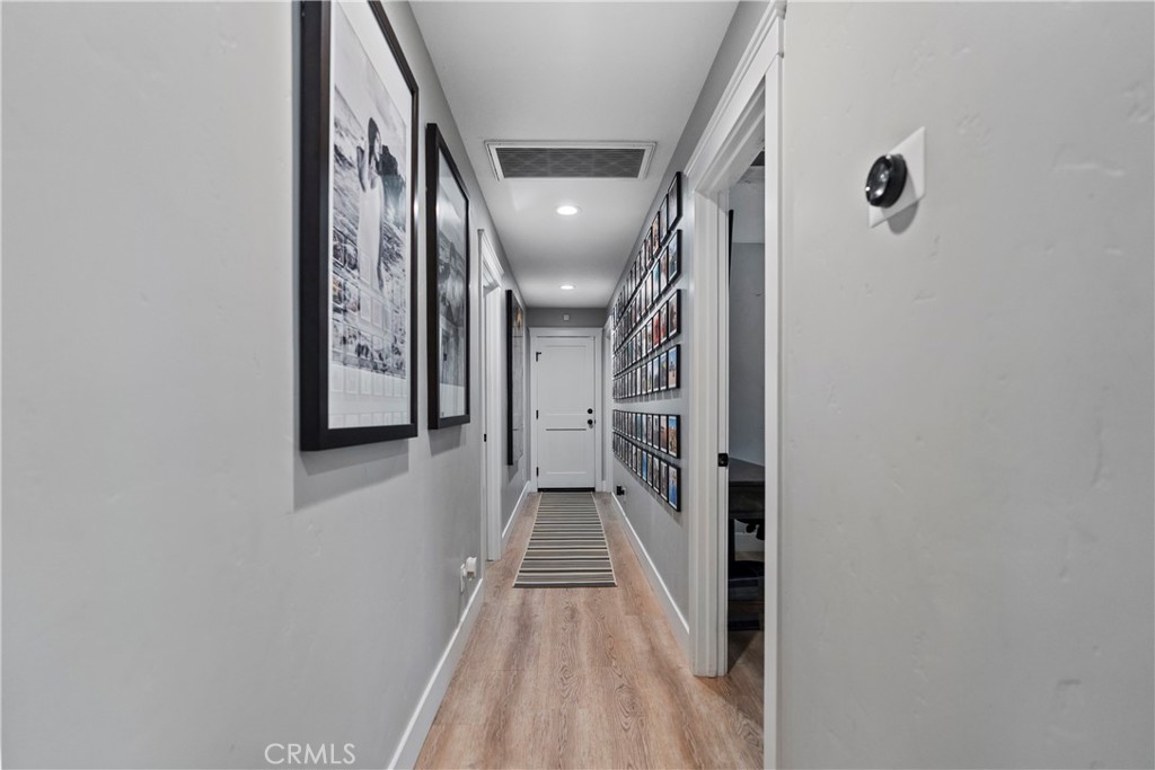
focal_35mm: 16
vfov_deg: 73.8
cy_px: 385
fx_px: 513
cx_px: 578
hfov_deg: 96.7
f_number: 2.8
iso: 400
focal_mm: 16
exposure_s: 1/100
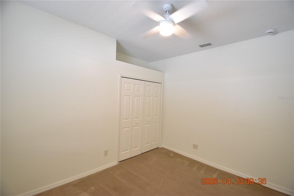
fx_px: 122
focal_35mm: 15
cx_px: 147
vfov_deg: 77.3
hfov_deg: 100.4
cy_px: 98
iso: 800
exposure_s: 1/60
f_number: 3.5
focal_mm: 10
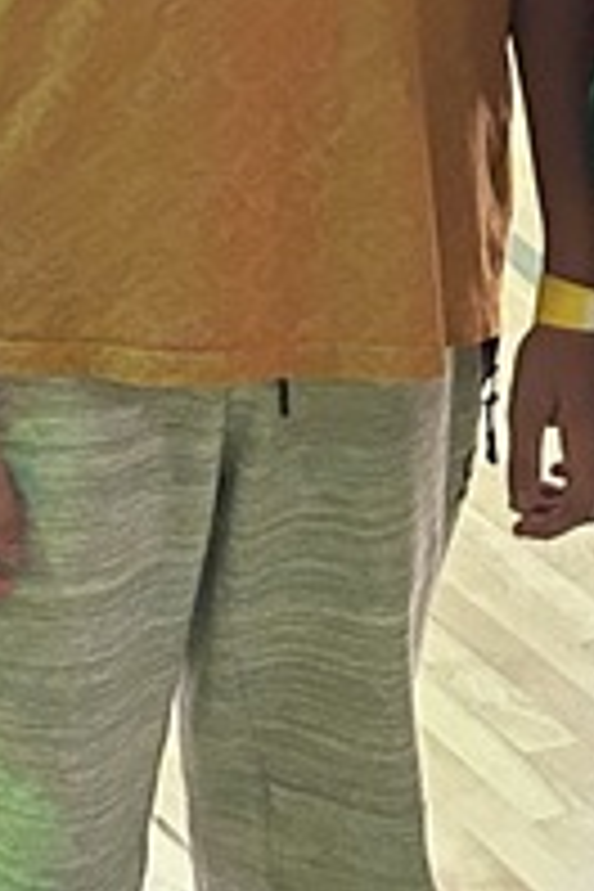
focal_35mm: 140
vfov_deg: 14.2
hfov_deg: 9.8
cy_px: -184
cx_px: 482
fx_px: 3465
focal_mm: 5.7
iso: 500
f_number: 1.5
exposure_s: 1/51
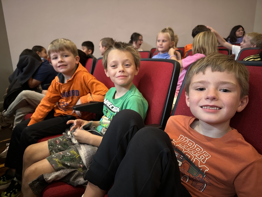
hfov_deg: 71.6
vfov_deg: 56.8
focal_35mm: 24
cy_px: 98
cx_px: 131
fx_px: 182
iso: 800
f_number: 1.78
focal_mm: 6.86
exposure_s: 1/60
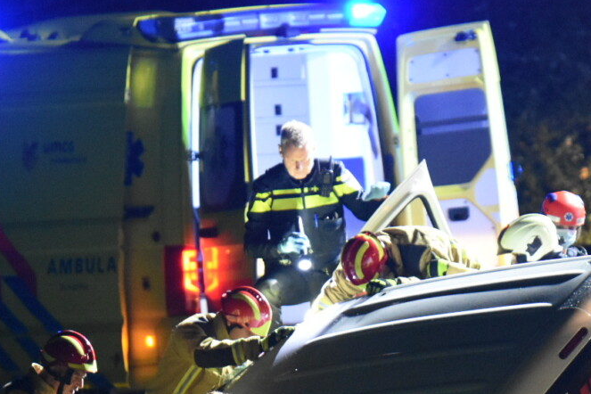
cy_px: 334
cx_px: 406
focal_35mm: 579
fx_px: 9505
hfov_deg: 3.6
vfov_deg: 2.4
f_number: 2.8
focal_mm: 200
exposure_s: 1/100
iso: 6400
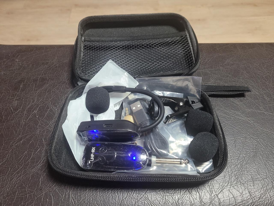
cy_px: 103
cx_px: 137
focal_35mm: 26
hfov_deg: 67.3
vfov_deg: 53.1
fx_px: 206
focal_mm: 5.4
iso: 500
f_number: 1.8
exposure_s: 1/40
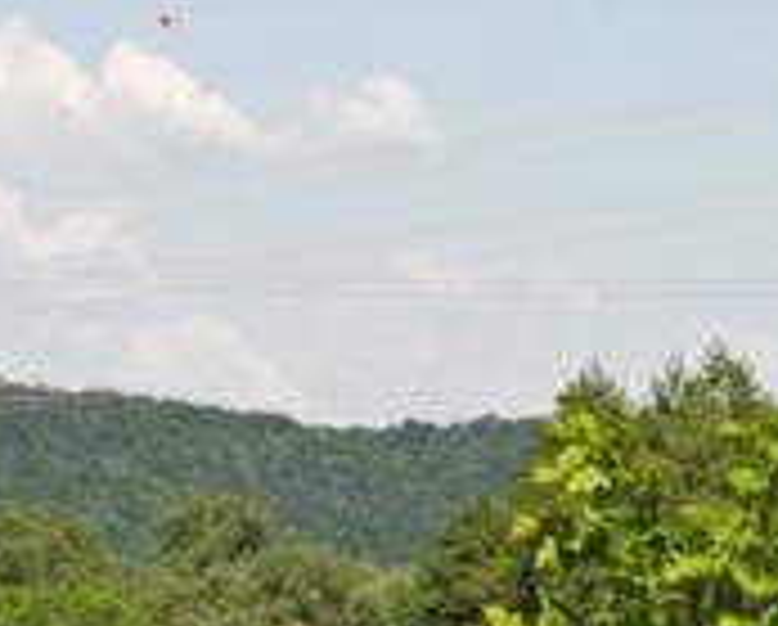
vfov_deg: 5.5
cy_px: 982
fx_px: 6412
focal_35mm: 278
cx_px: 234
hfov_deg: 6.9
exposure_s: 1/100
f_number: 11
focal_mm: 52
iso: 160
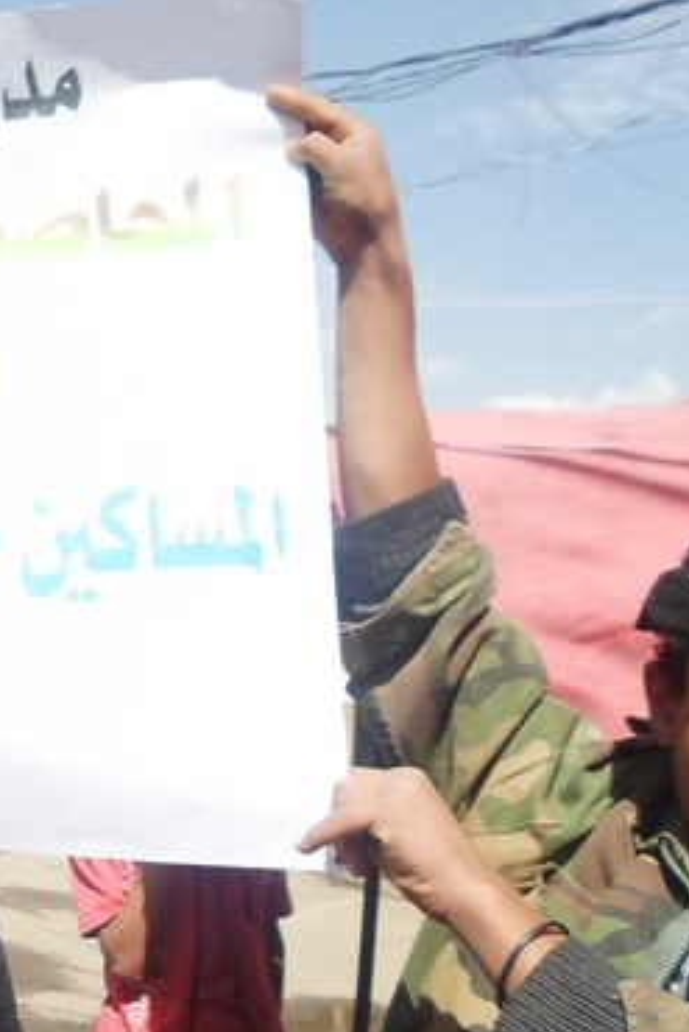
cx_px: -190
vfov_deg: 43.6
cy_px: 530
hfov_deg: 25.9
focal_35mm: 45
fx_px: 1291
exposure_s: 1/1000
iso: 80
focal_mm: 4.5
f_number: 2.5
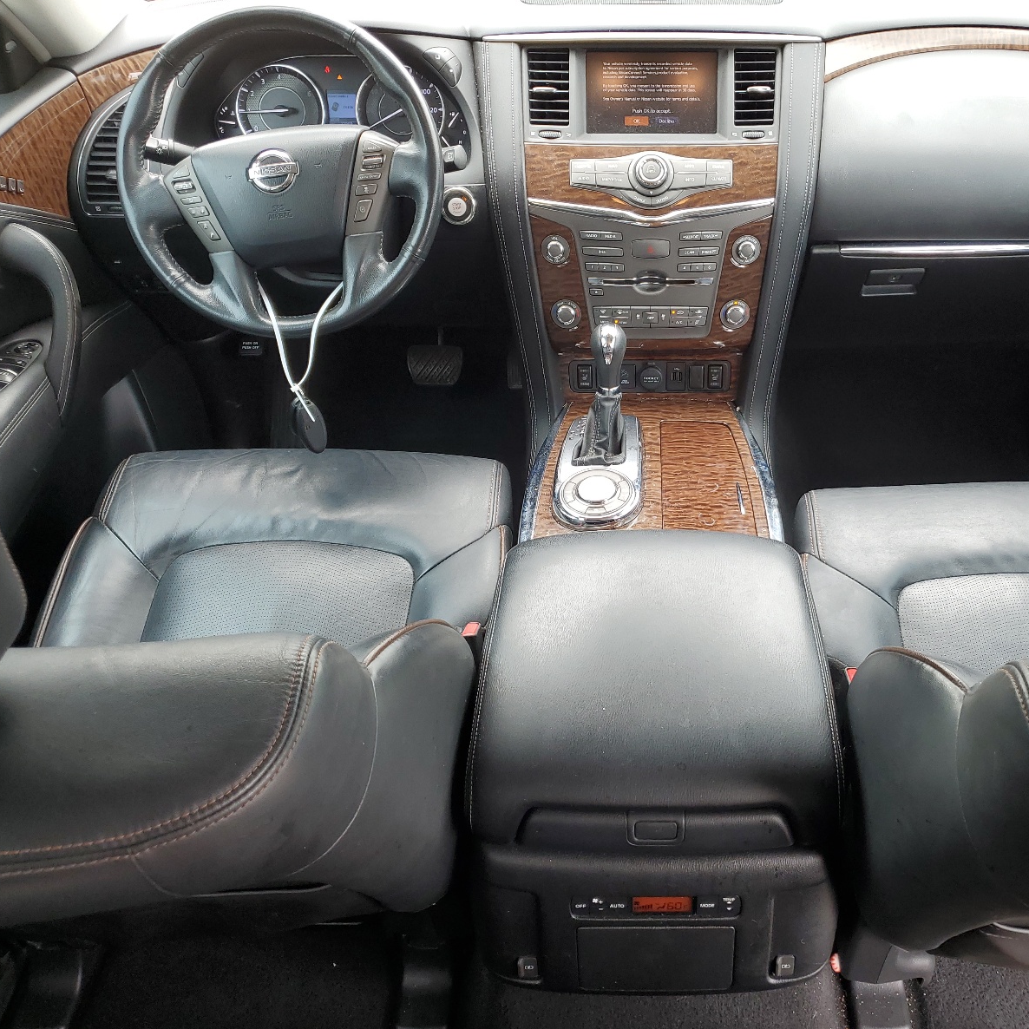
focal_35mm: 31
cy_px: 520
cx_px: 639
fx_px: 1043
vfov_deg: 52.5
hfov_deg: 52.0
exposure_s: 1/128
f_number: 1.5
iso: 50
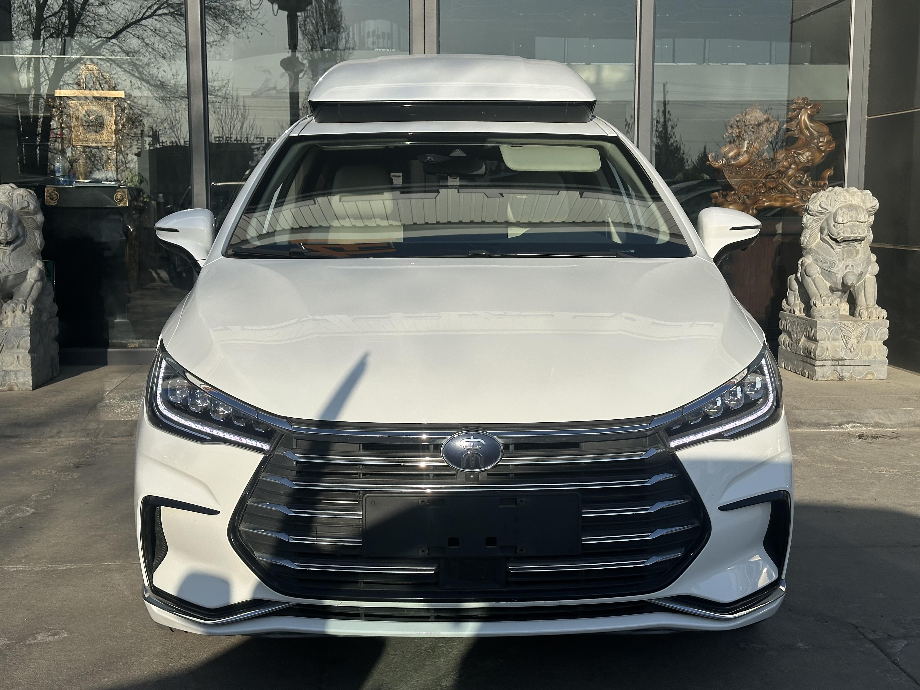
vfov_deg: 30.3
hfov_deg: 39.7
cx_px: 460
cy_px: 345
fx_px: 1276
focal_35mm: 48
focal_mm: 6.86
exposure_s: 1/6211
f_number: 1.78
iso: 64
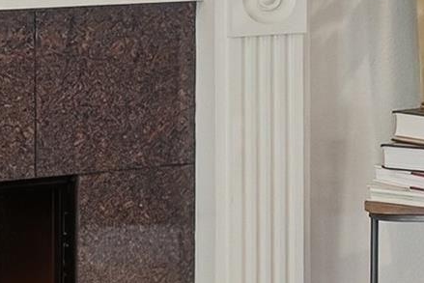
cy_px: -99
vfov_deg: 6.4
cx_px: 1398
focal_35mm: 212
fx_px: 2498
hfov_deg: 7.9
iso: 250
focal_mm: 31
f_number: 9
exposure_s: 1/25
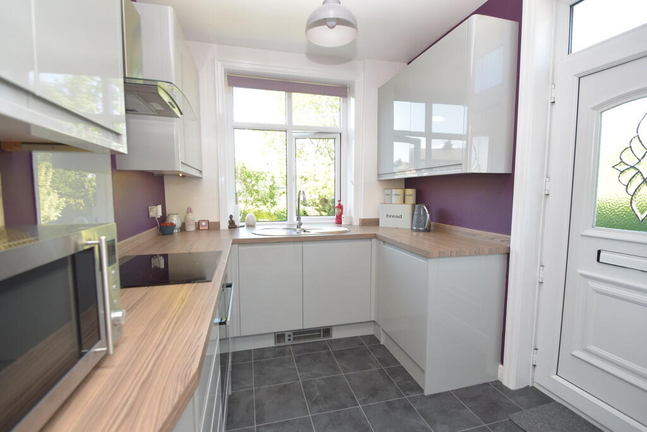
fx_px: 270
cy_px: 216
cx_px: 324
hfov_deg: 100.4
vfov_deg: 77.3
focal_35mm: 15
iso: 800
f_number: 5.6
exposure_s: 1/200
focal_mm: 10
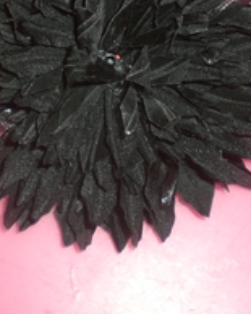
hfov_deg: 17.8
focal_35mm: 86
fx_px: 799
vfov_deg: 22.0
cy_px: 78
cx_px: 110
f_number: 3.1
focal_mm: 6.3
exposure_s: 1/60
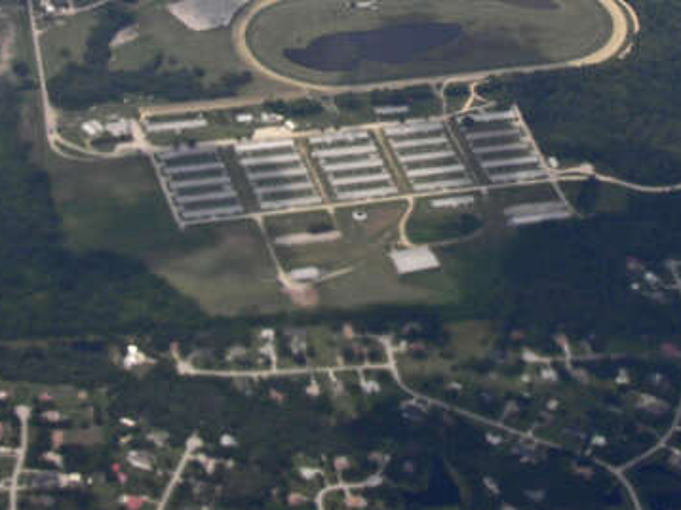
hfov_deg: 12.3
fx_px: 3165
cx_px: 413
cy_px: -15
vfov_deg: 9.1
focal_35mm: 161
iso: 64
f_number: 4
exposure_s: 1/640
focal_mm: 12.4
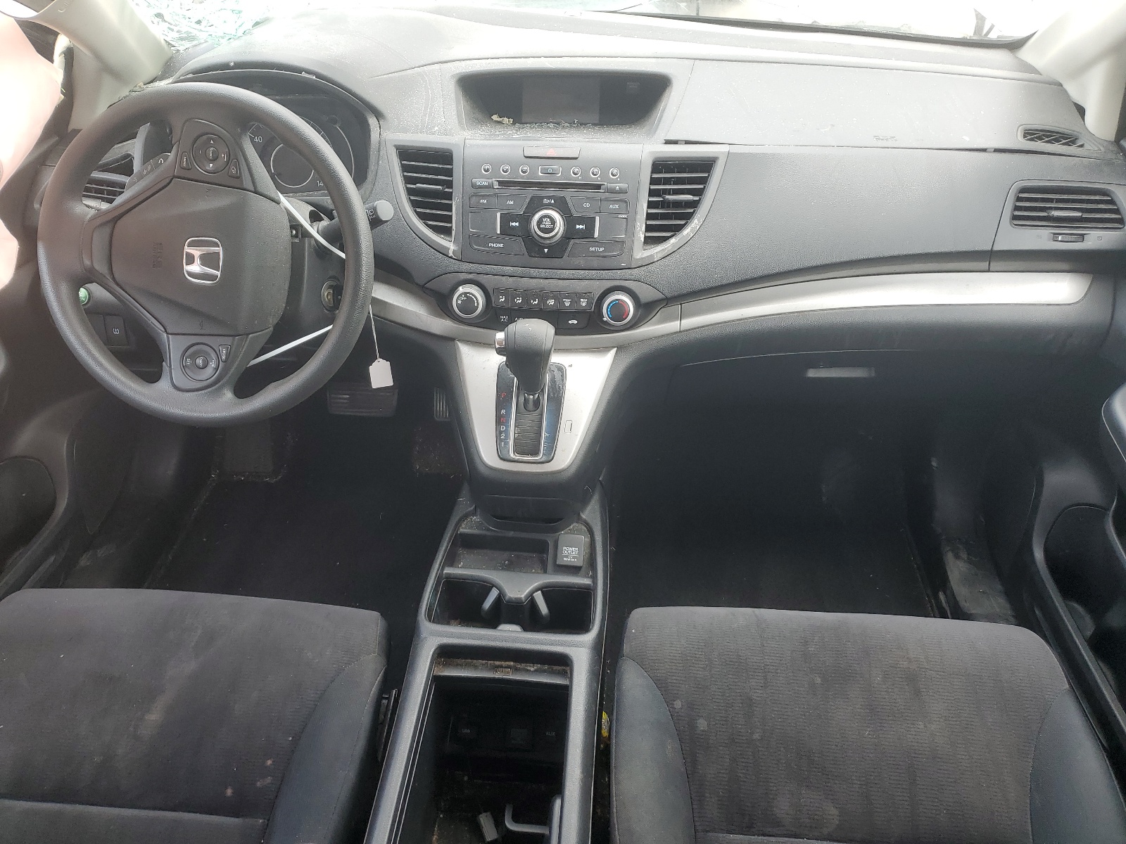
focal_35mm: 26
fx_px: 846
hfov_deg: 67.3
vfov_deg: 53.1
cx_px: 563
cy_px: 422
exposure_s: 1/152
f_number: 1.5
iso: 50
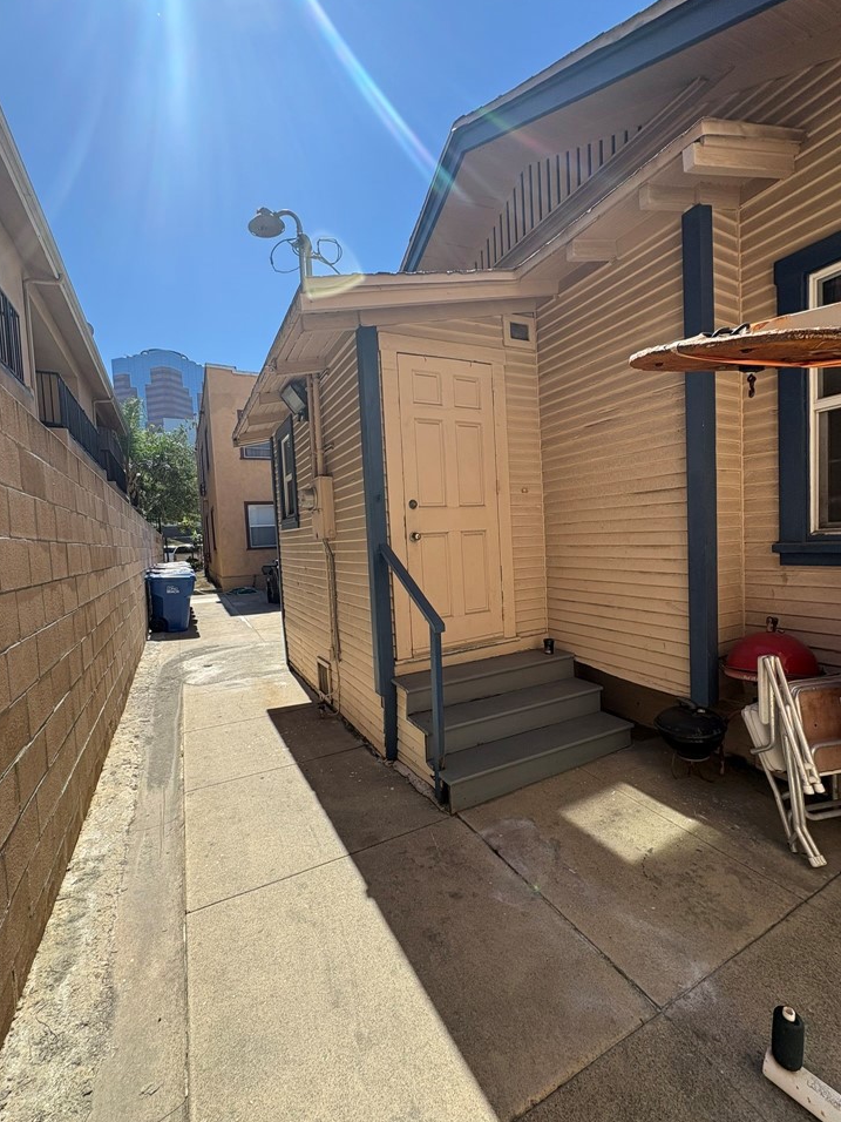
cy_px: 566
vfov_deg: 98.2
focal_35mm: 15
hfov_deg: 81.7
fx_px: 486
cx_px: 428
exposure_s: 1/831
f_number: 2.2
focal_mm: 2.22
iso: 40
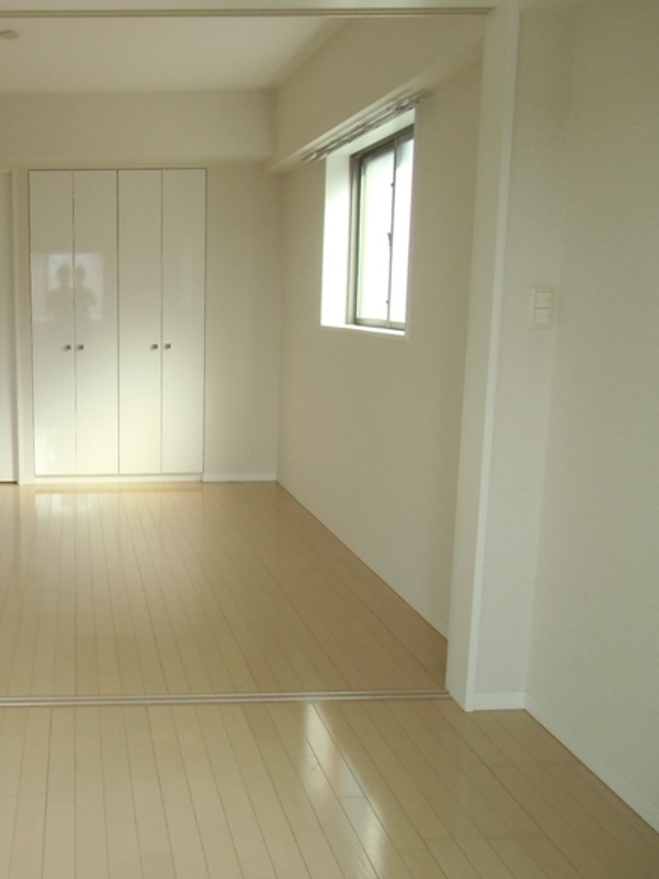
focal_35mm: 33
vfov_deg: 55.4
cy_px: 435
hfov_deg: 40.0
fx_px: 838
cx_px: 77
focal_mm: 4.24
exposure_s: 1/100
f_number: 3
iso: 200
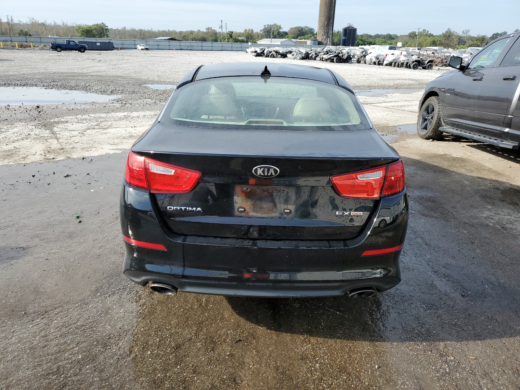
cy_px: 195
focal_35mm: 26
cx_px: 260
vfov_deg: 53.1
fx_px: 391
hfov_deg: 67.3
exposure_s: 1/1667
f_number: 1.5
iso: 50
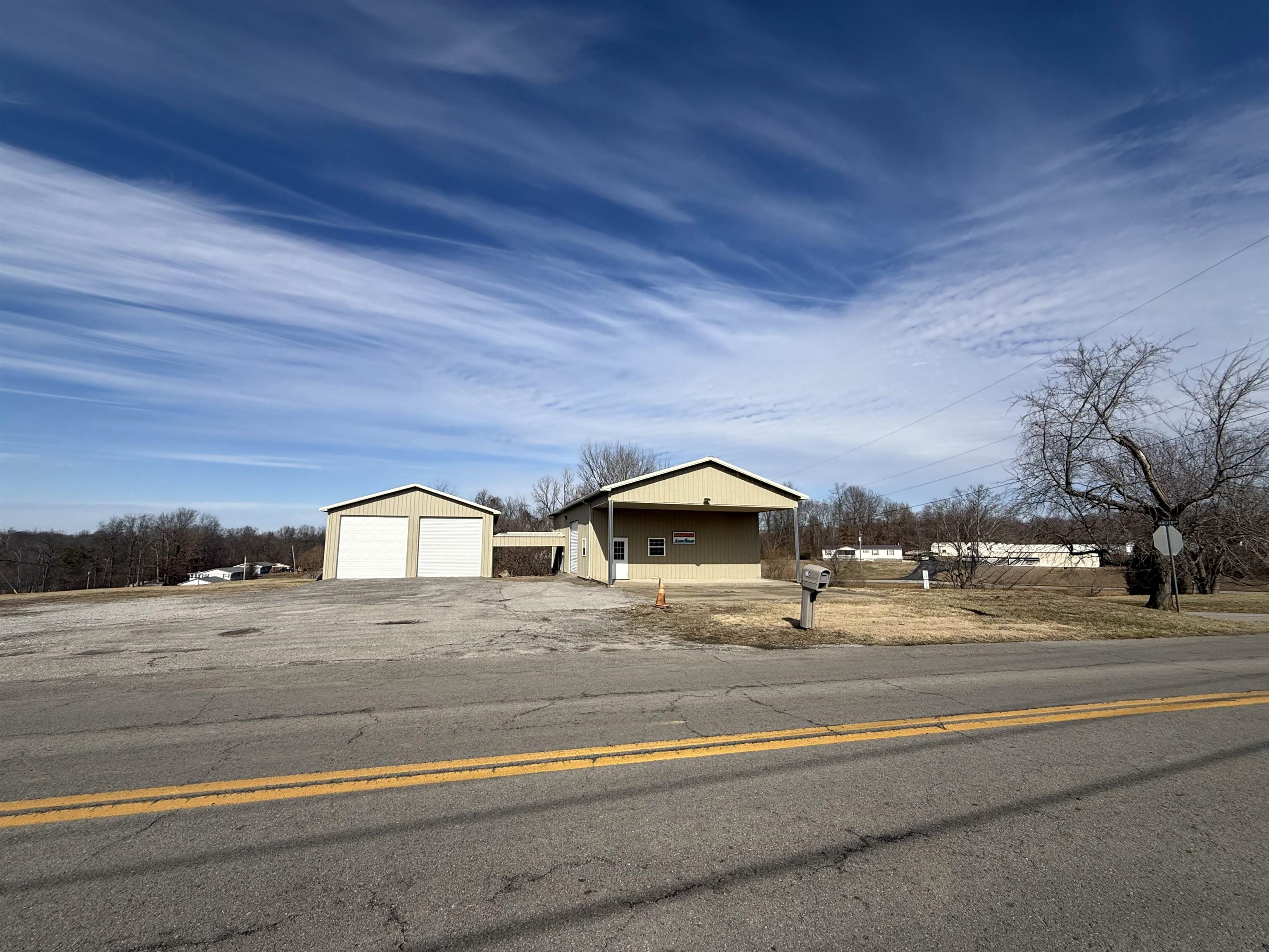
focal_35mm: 14
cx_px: 634
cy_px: 476
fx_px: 513
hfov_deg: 102.1
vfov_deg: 85.7
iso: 50
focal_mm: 2.22
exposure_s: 1/4425
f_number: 2.2
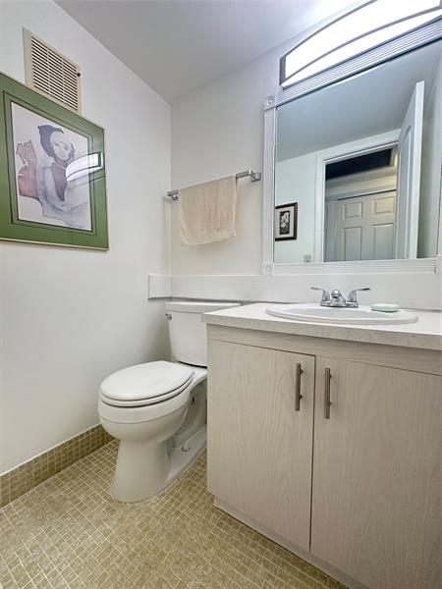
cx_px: 221
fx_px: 238
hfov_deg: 85.7
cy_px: 294
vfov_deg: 102.1
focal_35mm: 14
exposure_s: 1/120
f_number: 2.2
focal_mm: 2.22
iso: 200
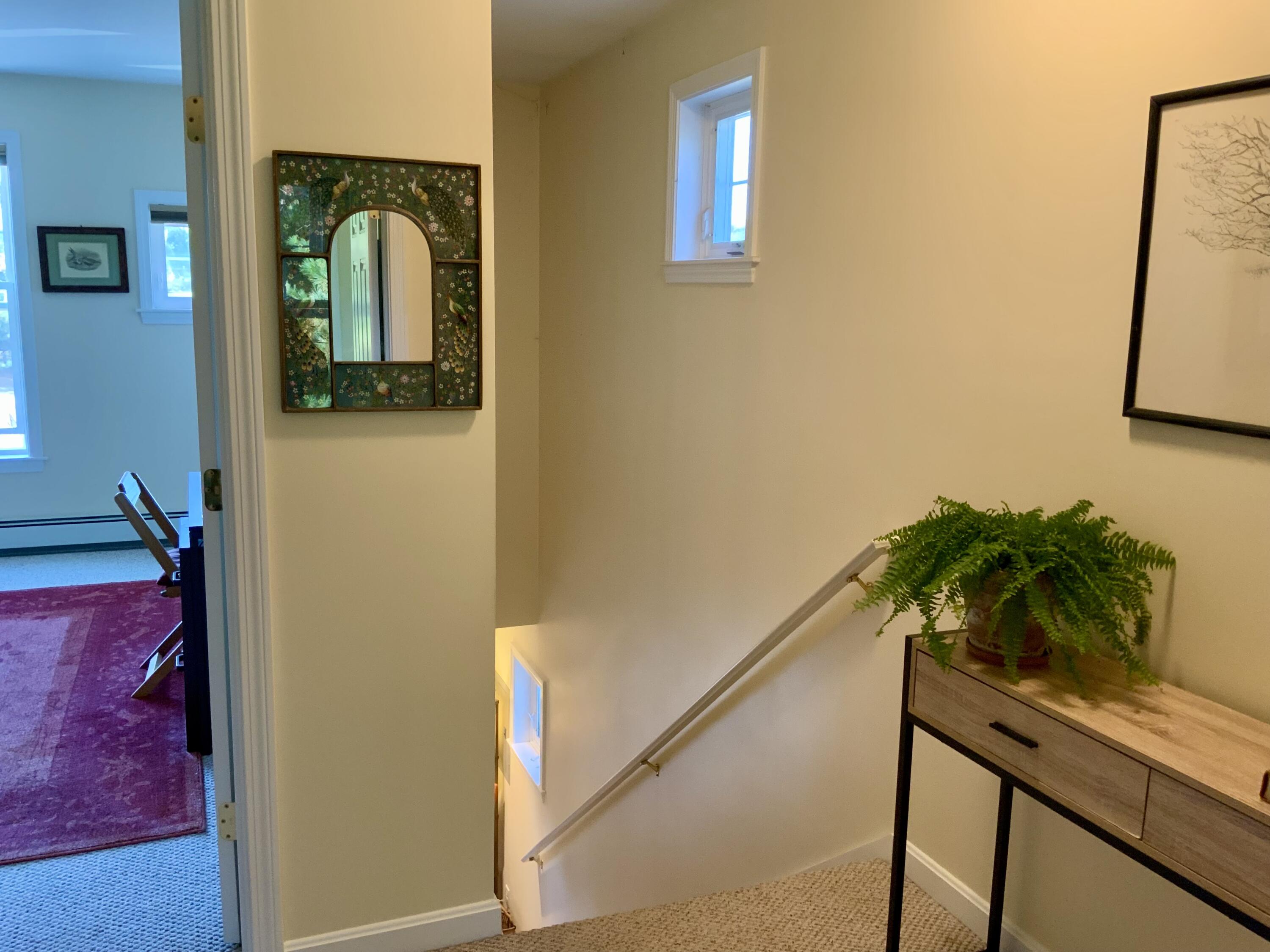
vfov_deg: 48.2
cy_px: 476
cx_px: 635
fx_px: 1064
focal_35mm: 29
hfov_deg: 61.7
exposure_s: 1/60
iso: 160
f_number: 1.8
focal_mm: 3
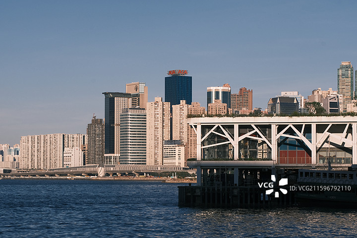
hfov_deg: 20.4
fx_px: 992
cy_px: 125
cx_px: 163
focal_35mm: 100
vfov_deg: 13.7
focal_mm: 59.9
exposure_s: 1/125
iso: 125
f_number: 14
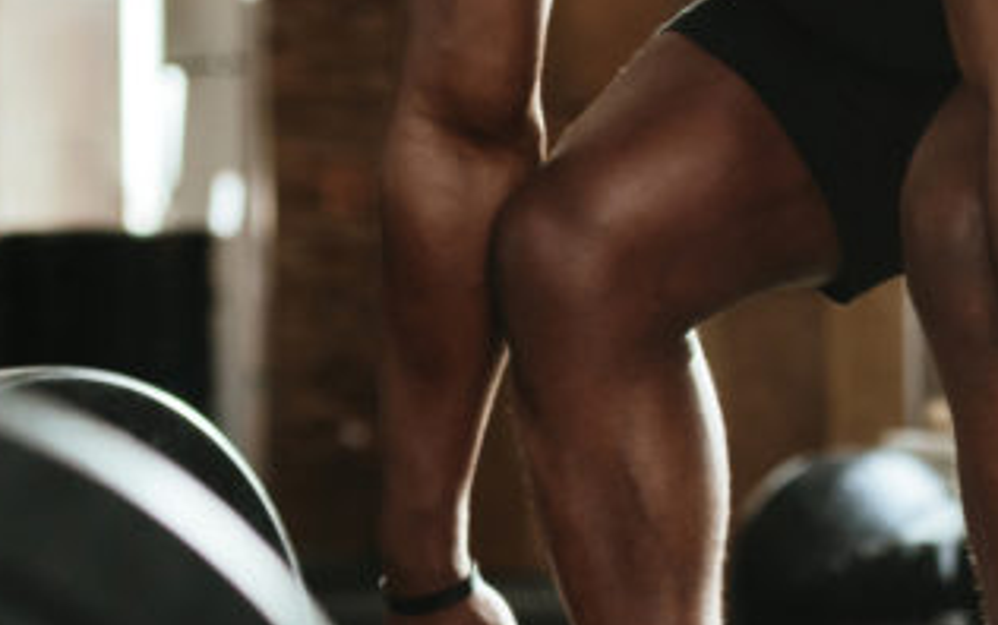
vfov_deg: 5.7
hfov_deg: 9.0
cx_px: 913
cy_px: 582
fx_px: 6287
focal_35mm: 231
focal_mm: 70
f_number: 3.2
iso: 1000
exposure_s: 1/320
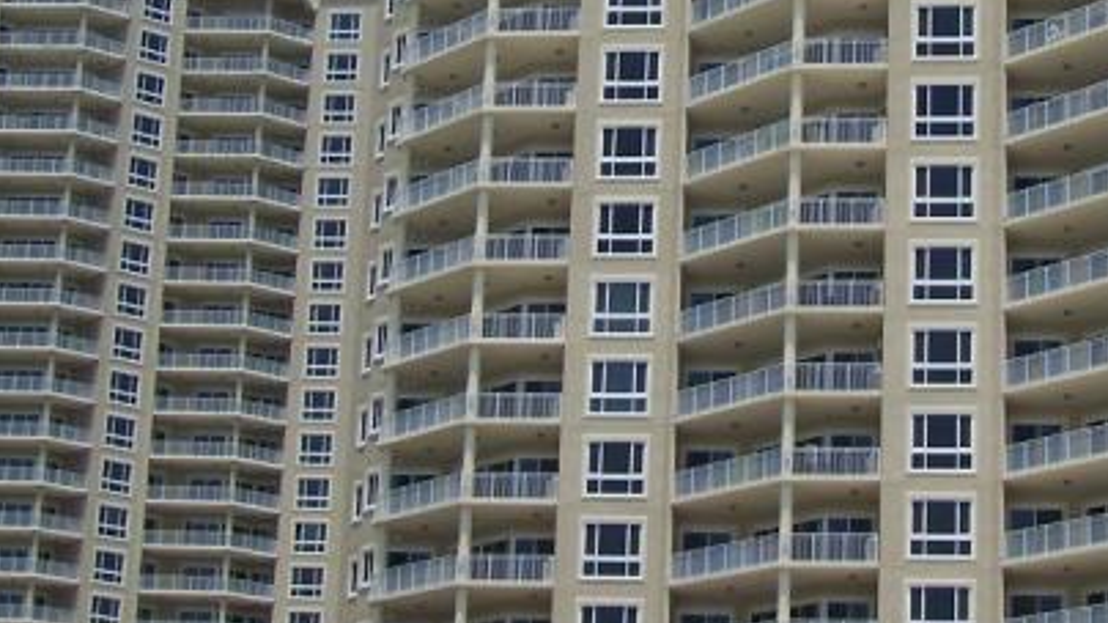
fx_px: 3084
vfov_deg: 11.5
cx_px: 823
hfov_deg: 20.2
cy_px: 63
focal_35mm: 105
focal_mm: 6.3
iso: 64
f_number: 4
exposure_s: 1/800
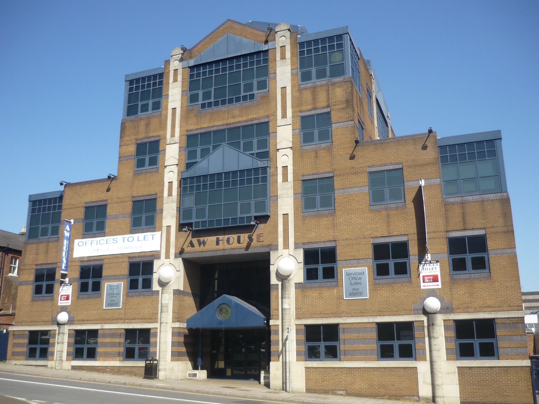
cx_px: 270
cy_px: 202
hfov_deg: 55.4
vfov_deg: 42.9
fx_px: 514
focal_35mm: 33
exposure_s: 1/125
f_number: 8
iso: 100
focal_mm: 5.5
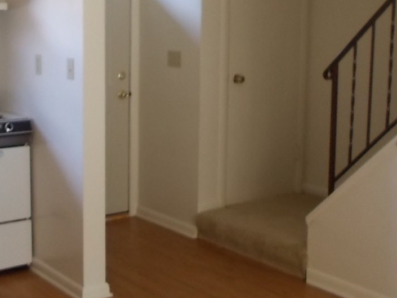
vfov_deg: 24.7
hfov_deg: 32.6
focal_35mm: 59
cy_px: 97
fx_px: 677
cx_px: 164
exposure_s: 1/25
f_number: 3.2
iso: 200
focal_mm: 4.6
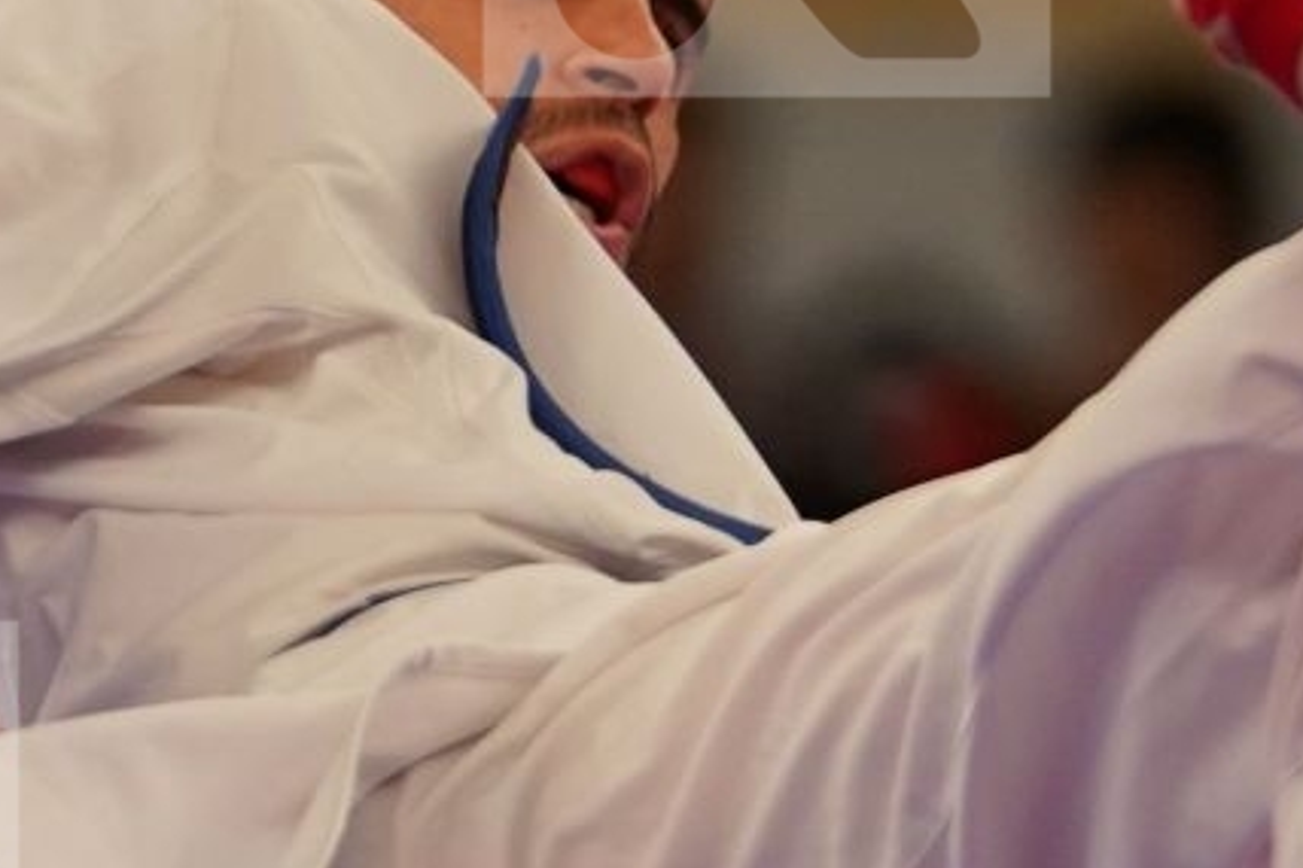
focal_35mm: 1127
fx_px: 40773
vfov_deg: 1.2
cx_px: 767
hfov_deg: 1.8
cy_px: 898
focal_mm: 179
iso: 1250
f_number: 2.8
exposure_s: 1/1000
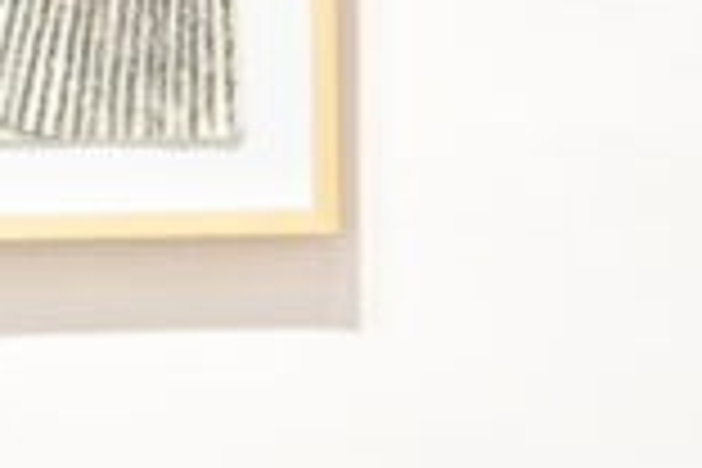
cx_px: -374
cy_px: 218
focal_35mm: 698
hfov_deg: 2.9
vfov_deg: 2.0
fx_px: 13615
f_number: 4.8
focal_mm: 71
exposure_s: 1/125
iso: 1400
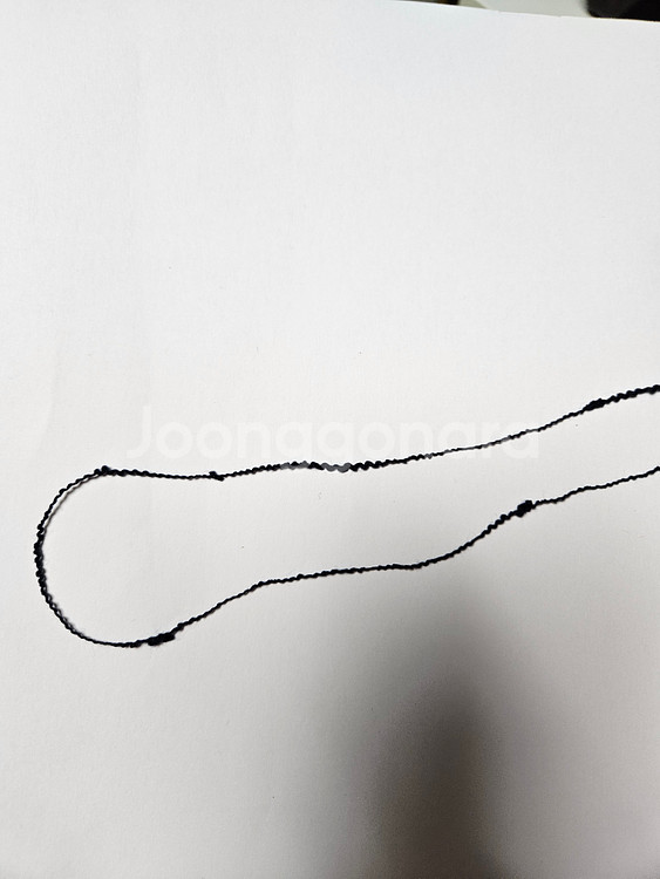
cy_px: 440
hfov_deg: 58.9
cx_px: 330
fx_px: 584
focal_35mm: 23
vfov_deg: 73.9
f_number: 1.8
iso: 100
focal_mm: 5.4
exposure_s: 1/120
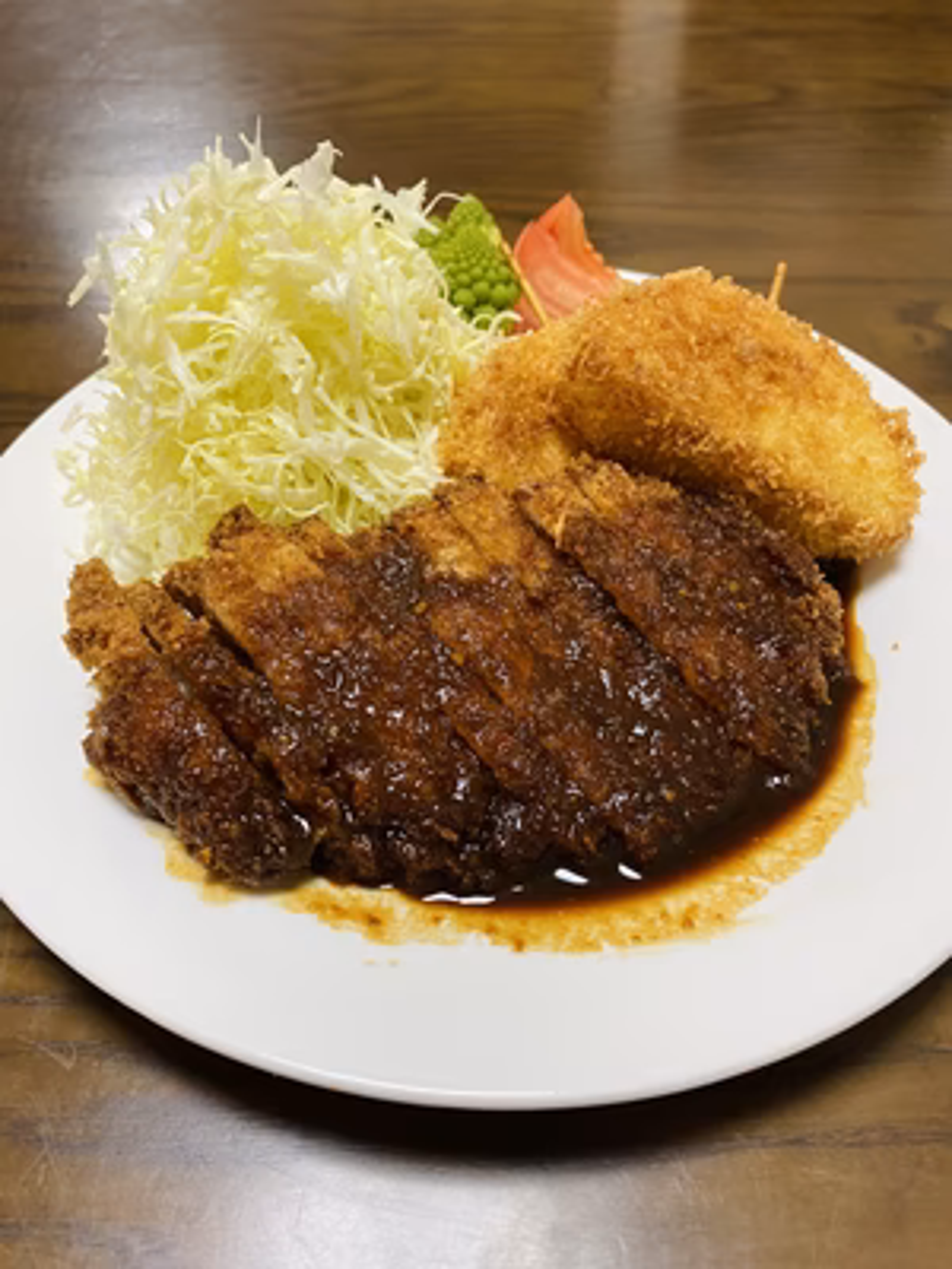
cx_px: 476
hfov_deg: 53.1
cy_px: 634
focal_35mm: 26
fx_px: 953
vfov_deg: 67.3
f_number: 1.8
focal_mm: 4.25
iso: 125
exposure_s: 1/60
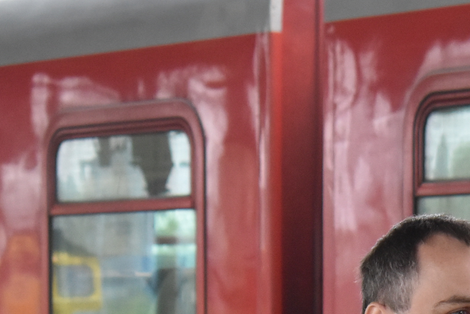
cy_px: 441
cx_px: 457
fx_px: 3757
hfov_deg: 7.1
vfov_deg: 4.8
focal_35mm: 288
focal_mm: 55
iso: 1250
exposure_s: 1/125
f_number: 5.6
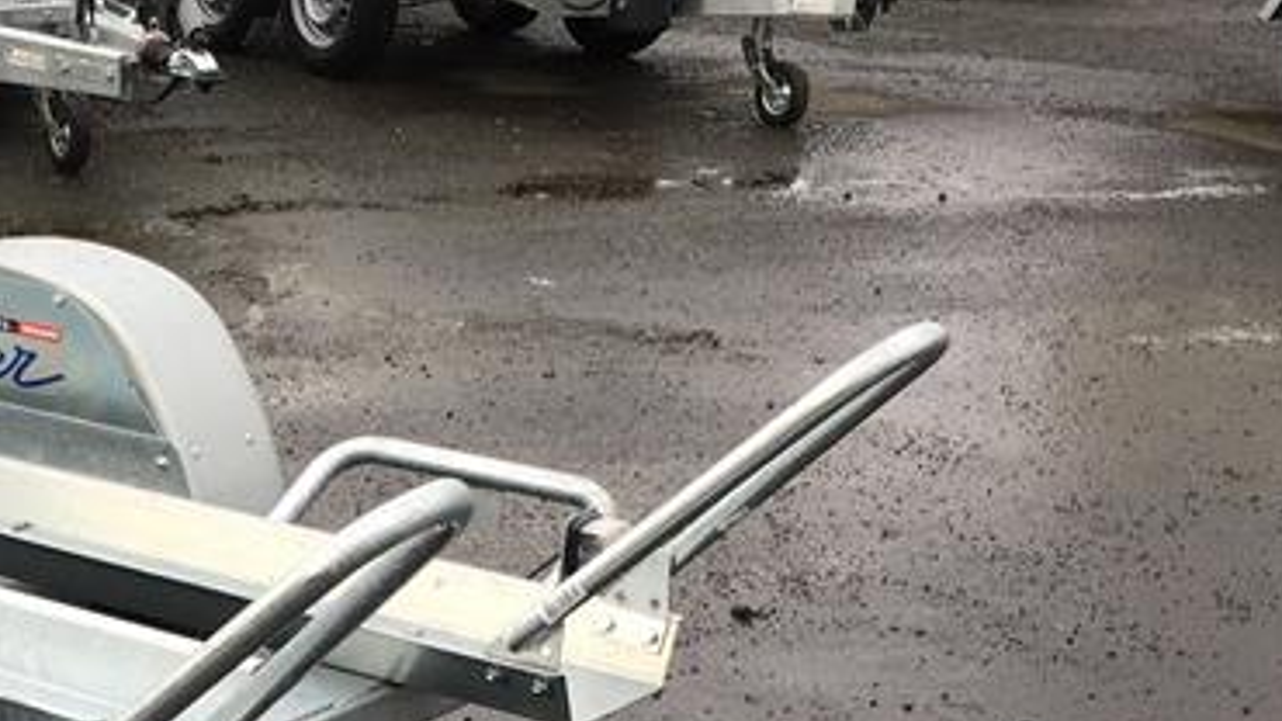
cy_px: 891
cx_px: 146
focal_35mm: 81
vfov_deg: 14.4
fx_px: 2753
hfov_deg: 25.5
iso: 25
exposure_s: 1/151
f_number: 2.2
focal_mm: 4.15
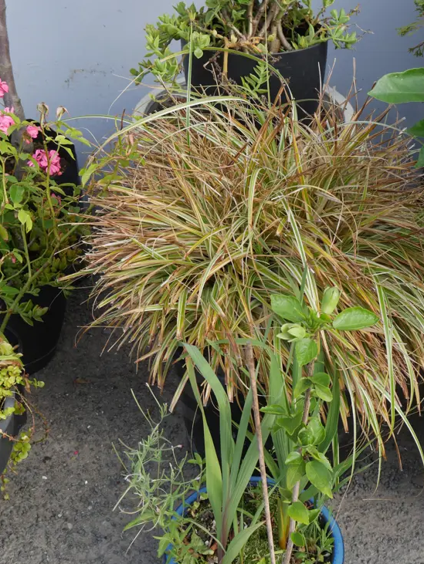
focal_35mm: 56
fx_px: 914
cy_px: 309
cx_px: 259
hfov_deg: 26.1
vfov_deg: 34.3
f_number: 6.3
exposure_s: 1/160
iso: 200
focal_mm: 20
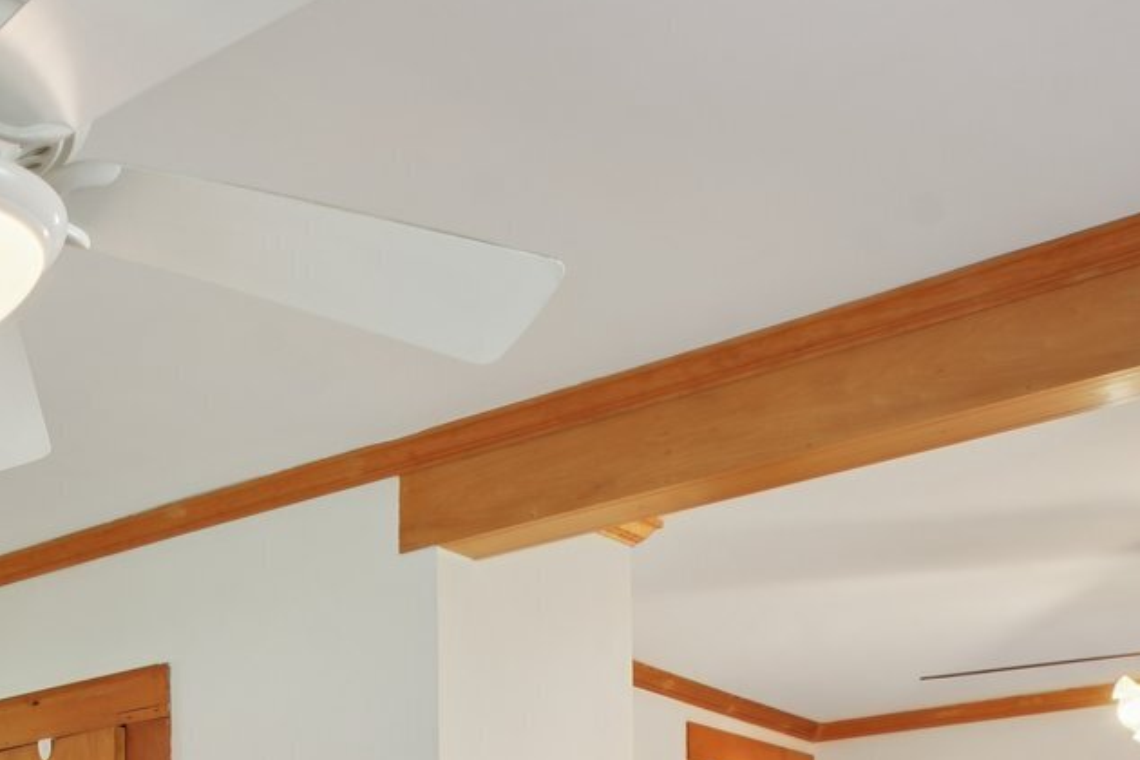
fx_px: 1647
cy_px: 1051
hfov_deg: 34.0
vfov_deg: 22.5
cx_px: -60
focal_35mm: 52
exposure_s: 1/2.5
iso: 100
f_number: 9
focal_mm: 16
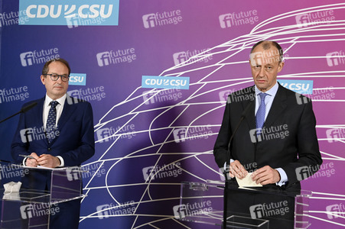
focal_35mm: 58
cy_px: 114
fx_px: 555
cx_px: 172
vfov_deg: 23.3
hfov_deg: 34.5
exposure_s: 1/250
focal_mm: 58
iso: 4000
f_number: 5.6
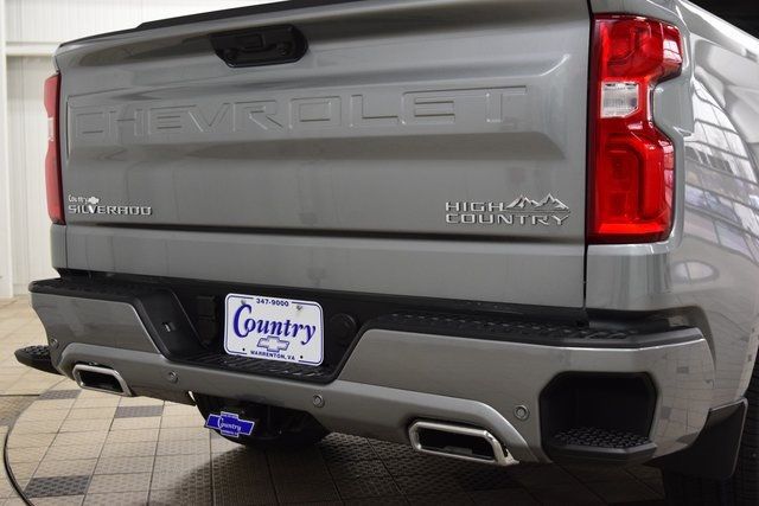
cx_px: 380
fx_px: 981
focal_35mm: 46
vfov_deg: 29.0
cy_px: 253
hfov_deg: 42.3
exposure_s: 1/60
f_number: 5
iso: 1600
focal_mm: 31
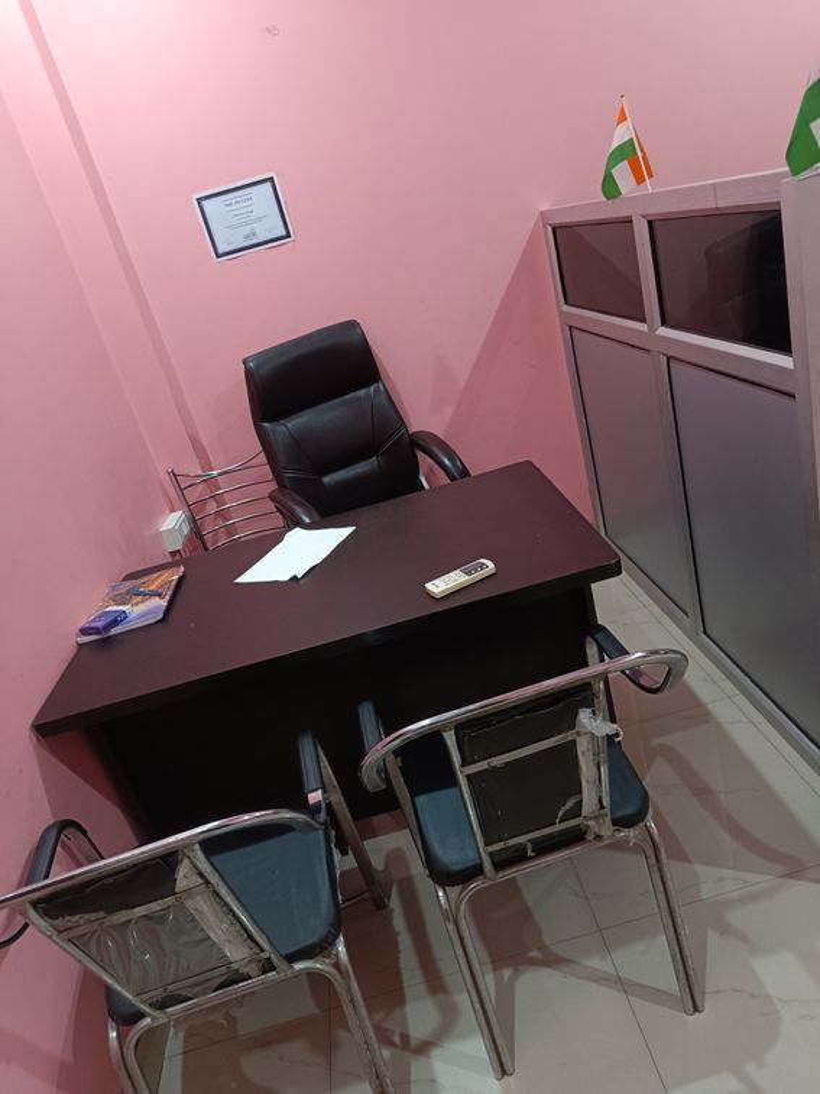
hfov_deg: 56.8
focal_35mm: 24
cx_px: 410
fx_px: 758
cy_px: 547
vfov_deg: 71.6
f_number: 1.88
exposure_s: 1/25
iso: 778
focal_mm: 5.59
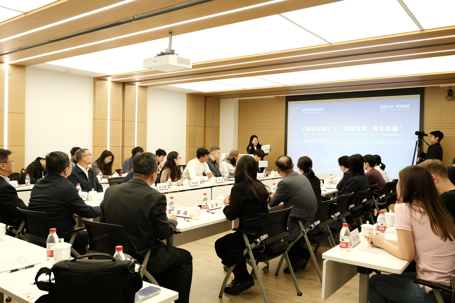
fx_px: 379
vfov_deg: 43.6
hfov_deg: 61.9
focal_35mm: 30
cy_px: 152
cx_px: 228
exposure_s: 1/100
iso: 1250
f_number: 4.2
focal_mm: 20.3
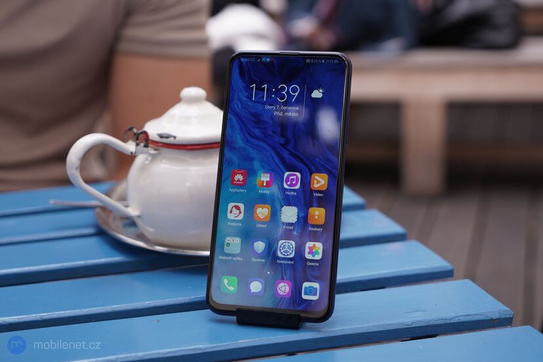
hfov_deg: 38.2
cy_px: 181
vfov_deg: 26.0
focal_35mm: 52
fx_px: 784
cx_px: 272
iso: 200
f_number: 4
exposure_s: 1/160
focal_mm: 52
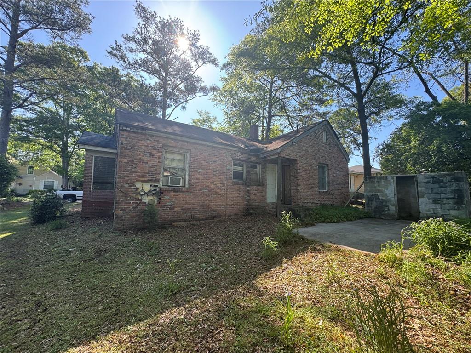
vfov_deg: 85.7
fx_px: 190
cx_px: 236
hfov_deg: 102.1
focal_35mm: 14
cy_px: 176
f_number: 2.2
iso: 40
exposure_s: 1/181
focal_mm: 2.22
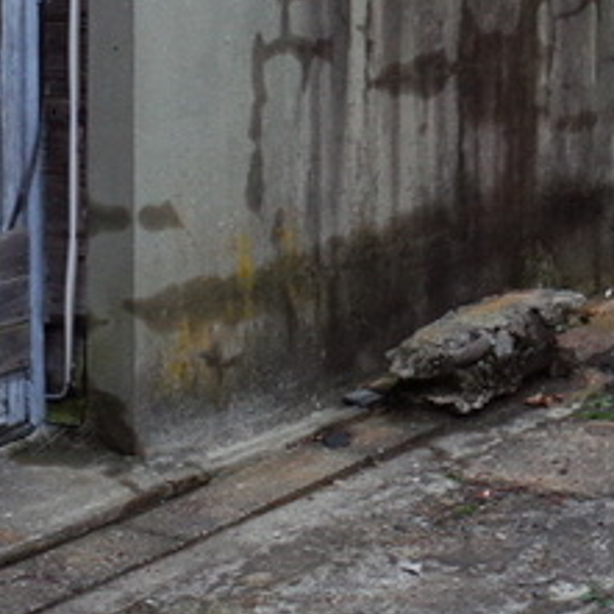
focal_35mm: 117
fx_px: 2348
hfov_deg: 14.4
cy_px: -32
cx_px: 746
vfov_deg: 14.6
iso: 640
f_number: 5.6
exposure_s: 1/45
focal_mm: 18.3
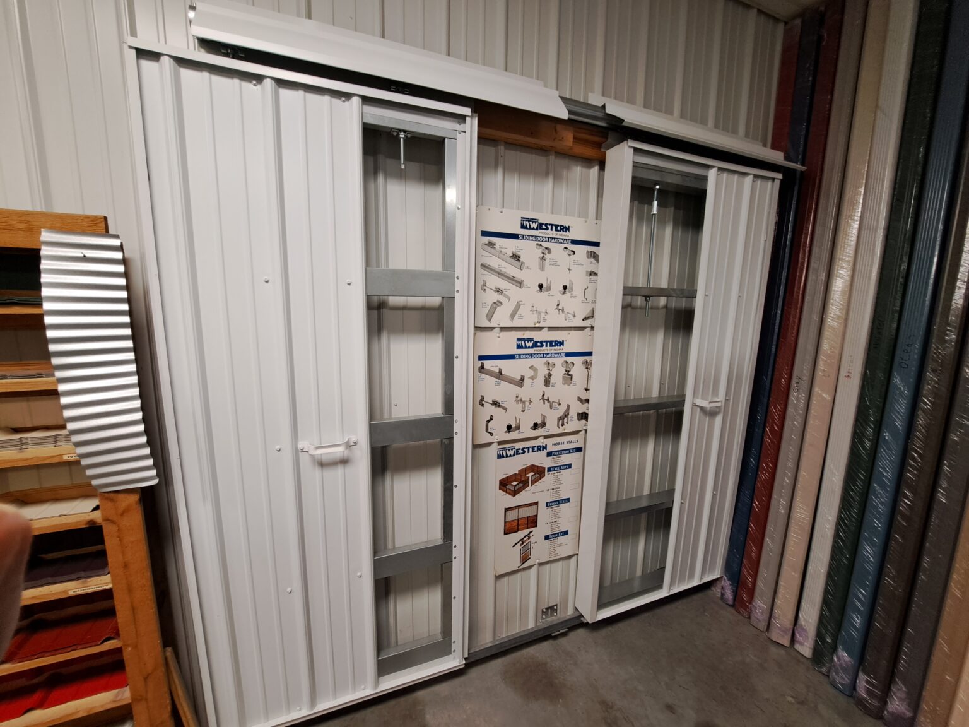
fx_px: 364
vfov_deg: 89.9
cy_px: 364
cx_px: 484
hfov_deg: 106.2
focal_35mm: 13
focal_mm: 1.74
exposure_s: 1/40
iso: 160
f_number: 2.2
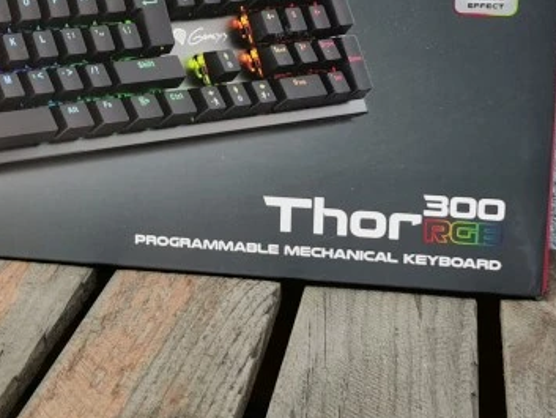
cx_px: -2
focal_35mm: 93
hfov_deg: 20.4
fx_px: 1494
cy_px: 80
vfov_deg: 15.8
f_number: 1.6
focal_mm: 5.56
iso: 50
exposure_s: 1/205
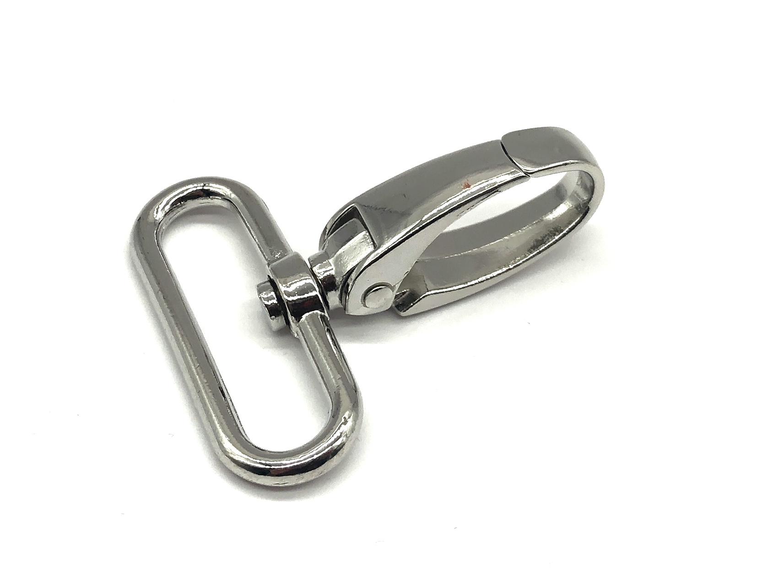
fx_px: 625
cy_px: 290
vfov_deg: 49.8
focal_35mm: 28
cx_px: 386
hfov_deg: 63.4
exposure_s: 1/216
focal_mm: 3.99
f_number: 1.8
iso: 20
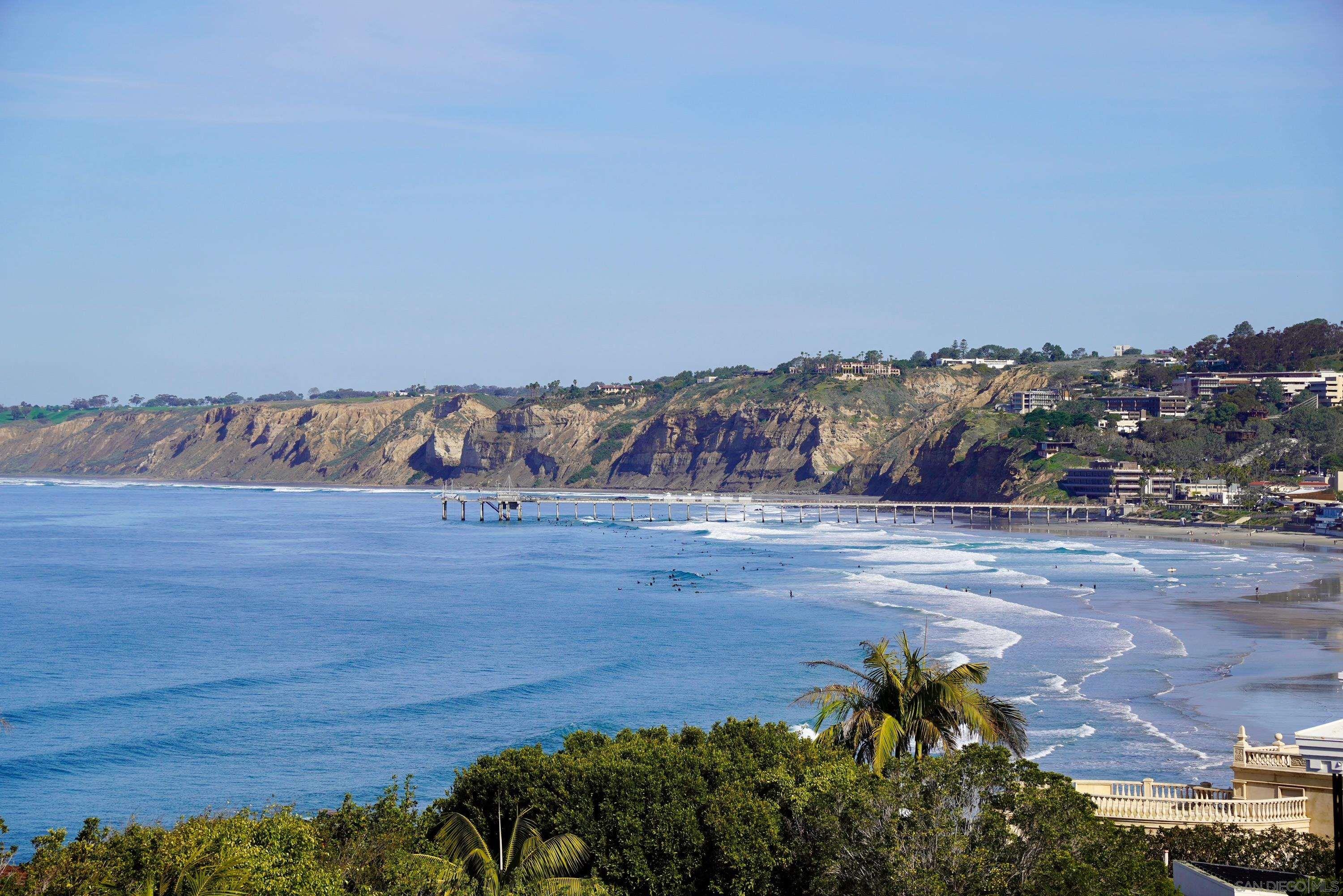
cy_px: 448
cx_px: 672
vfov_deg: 13.0
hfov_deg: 19.5
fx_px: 3917
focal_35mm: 105
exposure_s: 1/1250
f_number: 5
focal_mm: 70
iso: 100
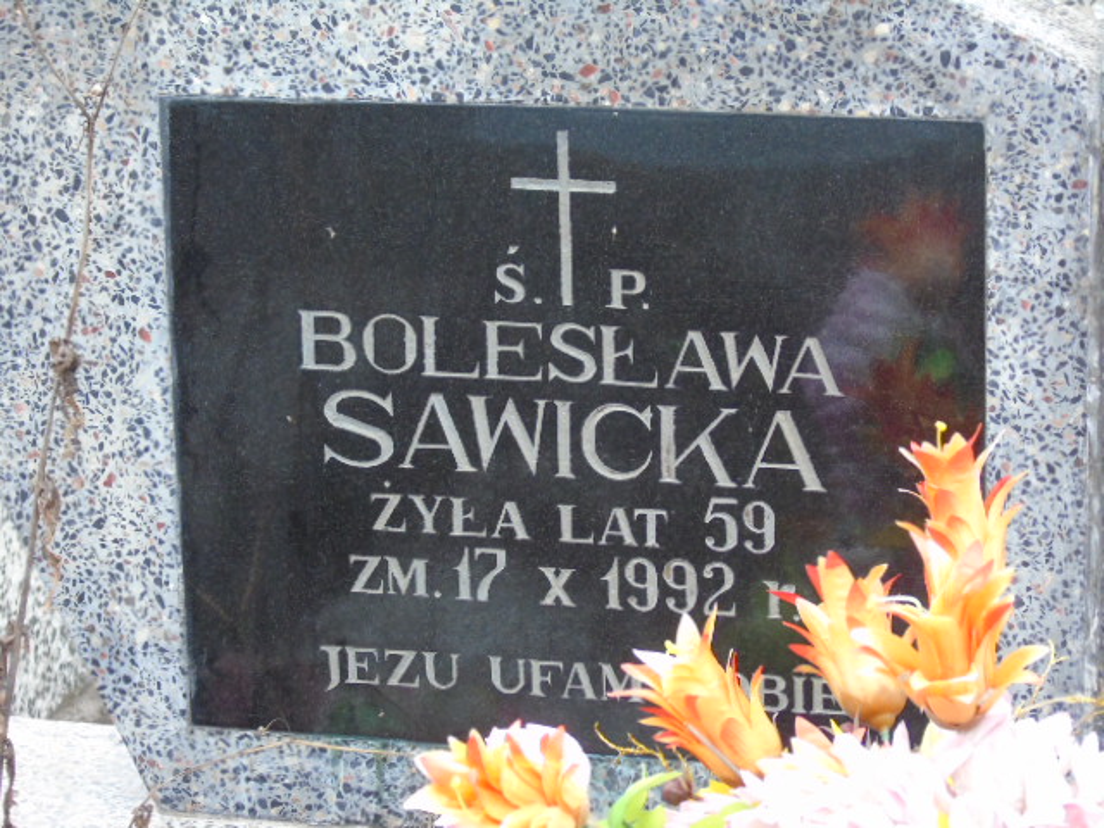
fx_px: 4529
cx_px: 552
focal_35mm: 142
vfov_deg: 10.4
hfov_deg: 13.9
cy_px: 414
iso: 400
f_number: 4.7
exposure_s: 1/100
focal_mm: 25
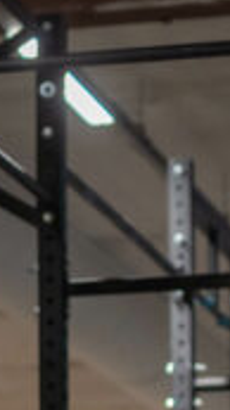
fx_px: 3369
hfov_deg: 3.8
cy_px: 717
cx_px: -320
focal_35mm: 310
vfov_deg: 6.8
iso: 640
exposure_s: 1/200
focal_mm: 50
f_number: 2
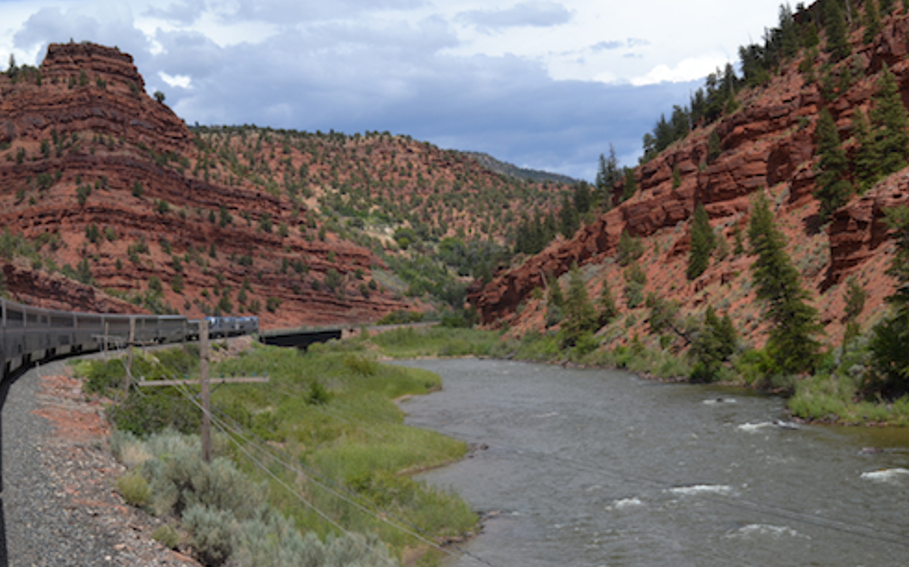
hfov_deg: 38.2
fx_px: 1313
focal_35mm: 53
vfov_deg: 24.4
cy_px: 273
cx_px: 449
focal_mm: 34
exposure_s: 1/250
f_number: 8
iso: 100
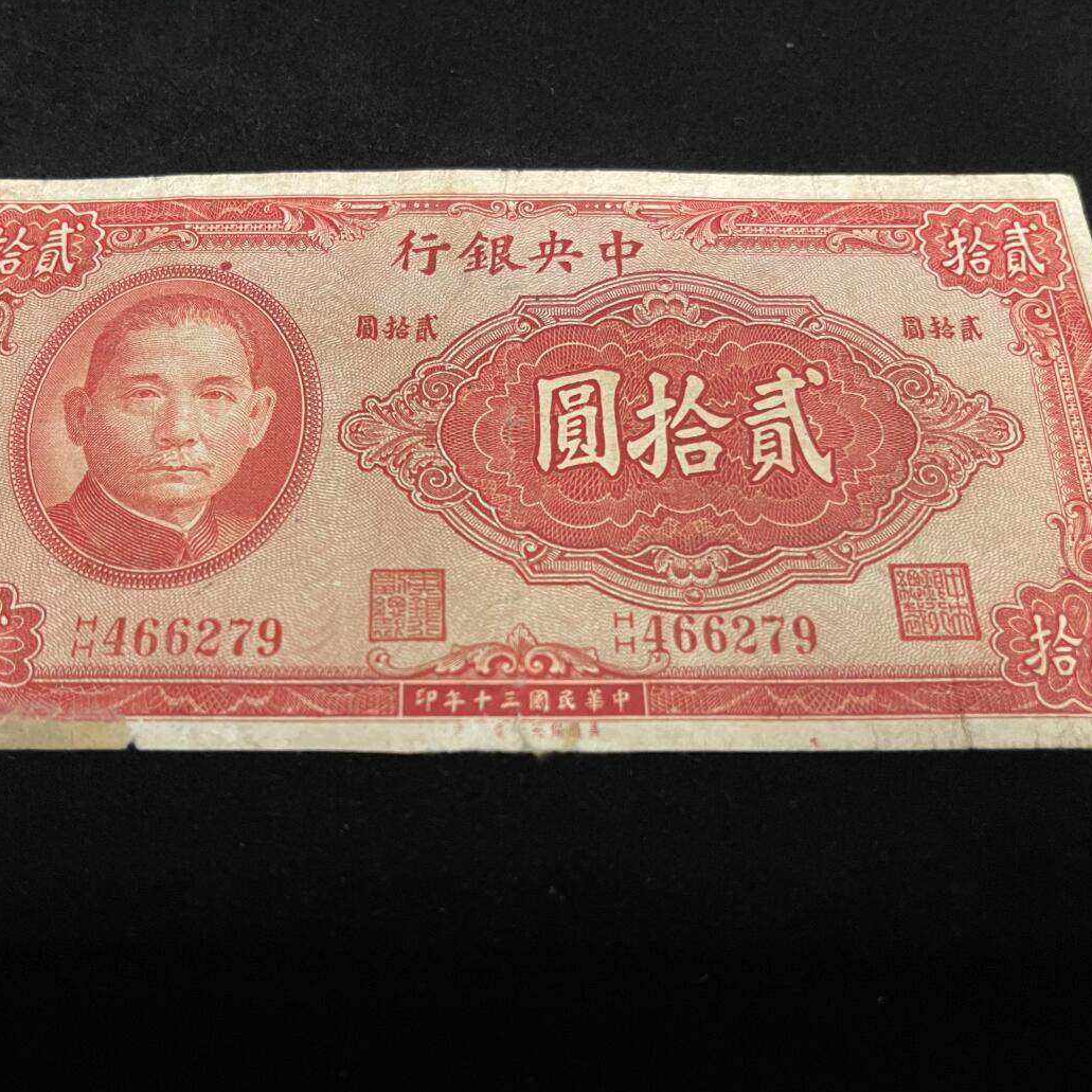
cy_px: 545
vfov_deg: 54.0
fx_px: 1071
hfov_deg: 53.9
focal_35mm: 30
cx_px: 483
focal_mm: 5.1
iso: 500
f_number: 1.6
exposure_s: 1/60
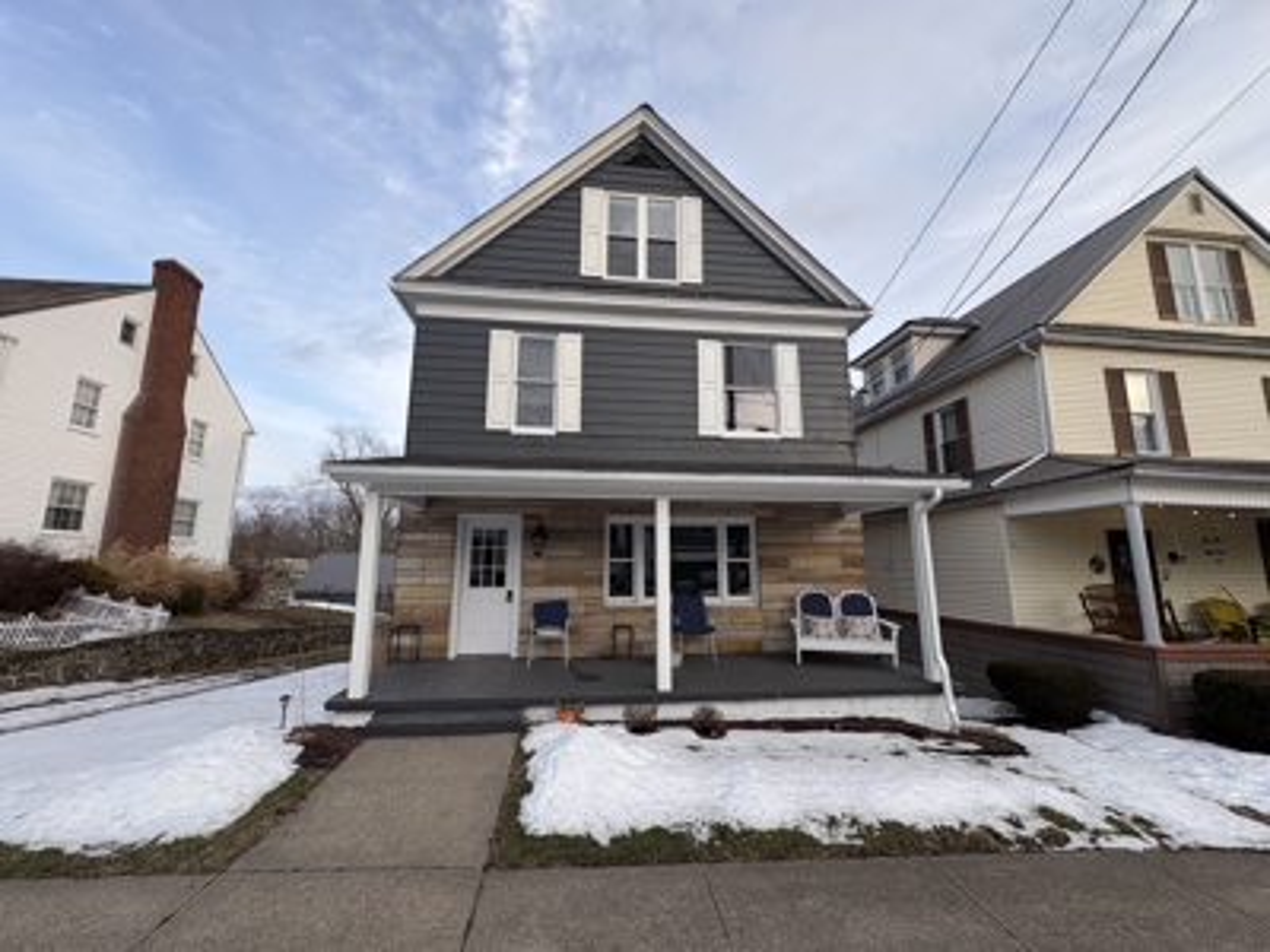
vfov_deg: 85.7
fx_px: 514
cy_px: 476
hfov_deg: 102.1
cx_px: 635
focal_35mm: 14
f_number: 2.2
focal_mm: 2.22
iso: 40
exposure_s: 1/252
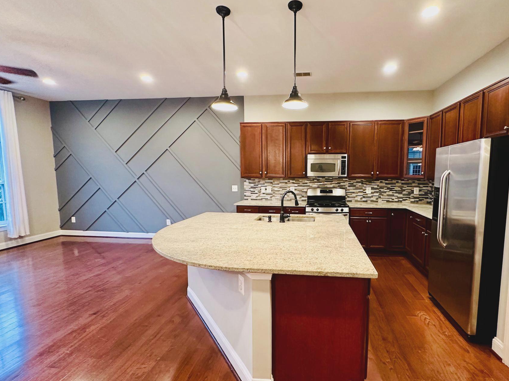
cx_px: 292
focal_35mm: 17
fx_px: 250
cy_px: 195
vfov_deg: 74.7
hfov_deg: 90.4
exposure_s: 1/60
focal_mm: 2.22
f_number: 2.2
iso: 400
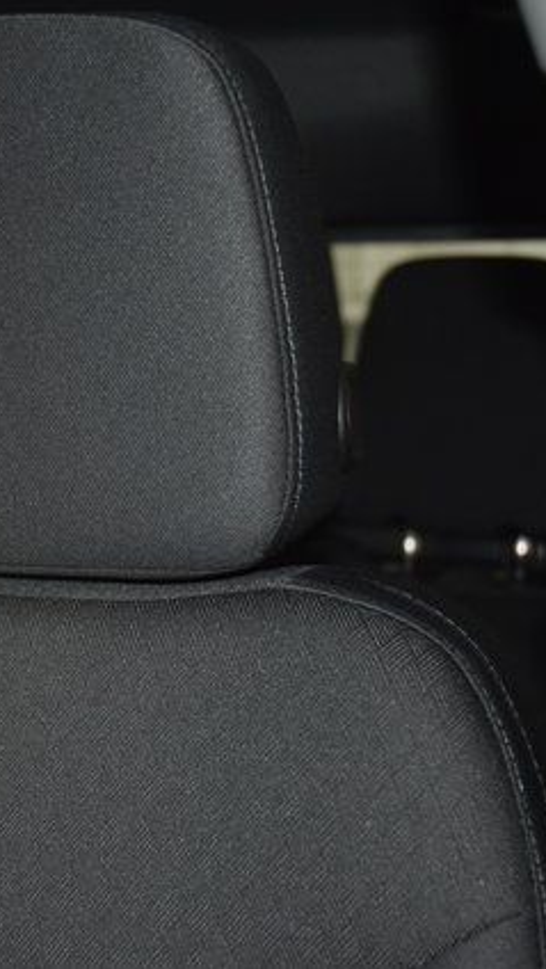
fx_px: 1768
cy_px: 483
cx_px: -30
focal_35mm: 69
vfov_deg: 30.6
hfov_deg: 17.1
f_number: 3.8
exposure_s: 1/40
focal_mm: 29
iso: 1800
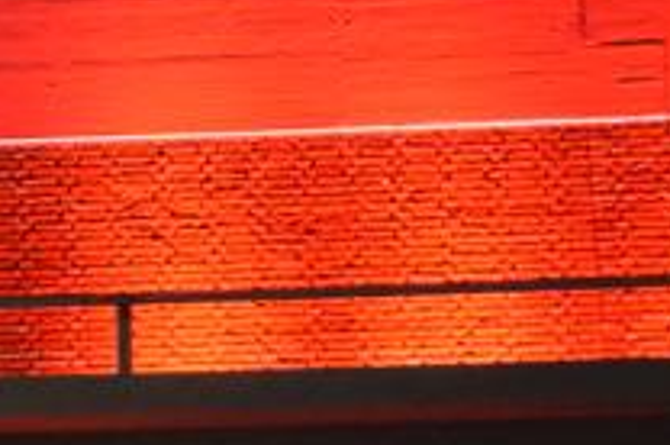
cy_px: 574
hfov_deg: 9.7
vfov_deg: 7.4
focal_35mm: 183
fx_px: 3401
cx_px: -1039
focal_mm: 22
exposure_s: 1/20
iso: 3200
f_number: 3.8
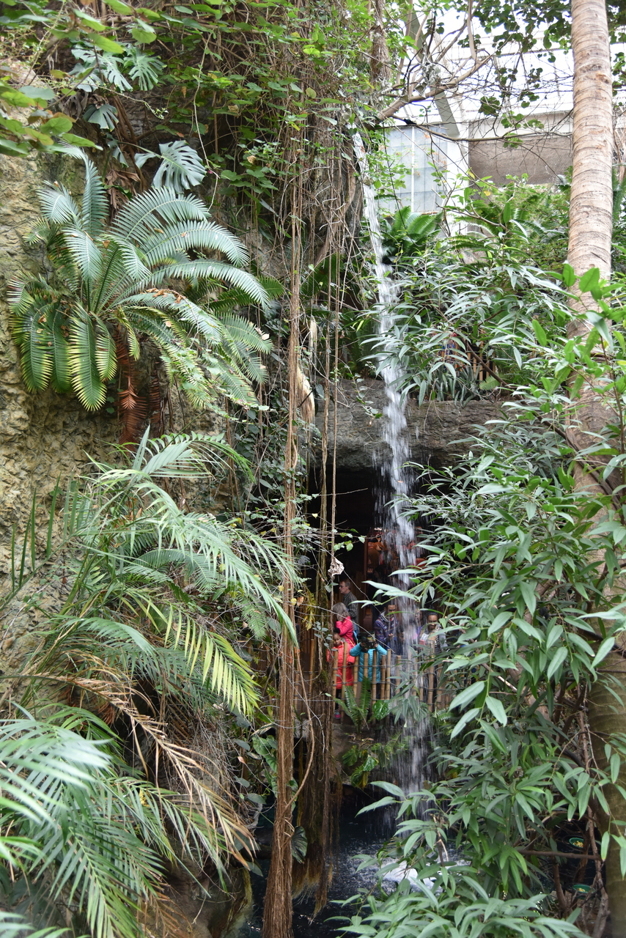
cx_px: 313
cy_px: 469
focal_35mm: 38
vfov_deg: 50.7
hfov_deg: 35.1
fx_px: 991
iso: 1250
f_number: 4
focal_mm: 38
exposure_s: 1/80
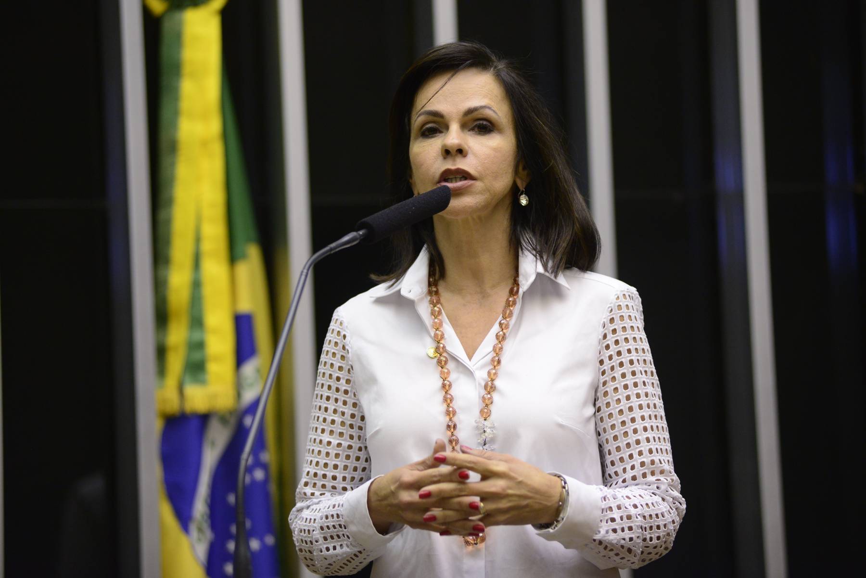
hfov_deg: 14.2
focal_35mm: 145
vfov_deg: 9.5
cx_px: 433
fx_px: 3489
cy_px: 289
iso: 2500
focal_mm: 145
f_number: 3.5
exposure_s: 1/100
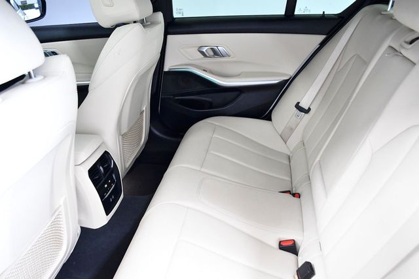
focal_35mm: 30
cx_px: 210
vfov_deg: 43.6
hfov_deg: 61.9
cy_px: 140
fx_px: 349
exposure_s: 1/80
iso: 2500
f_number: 4.5
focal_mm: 20
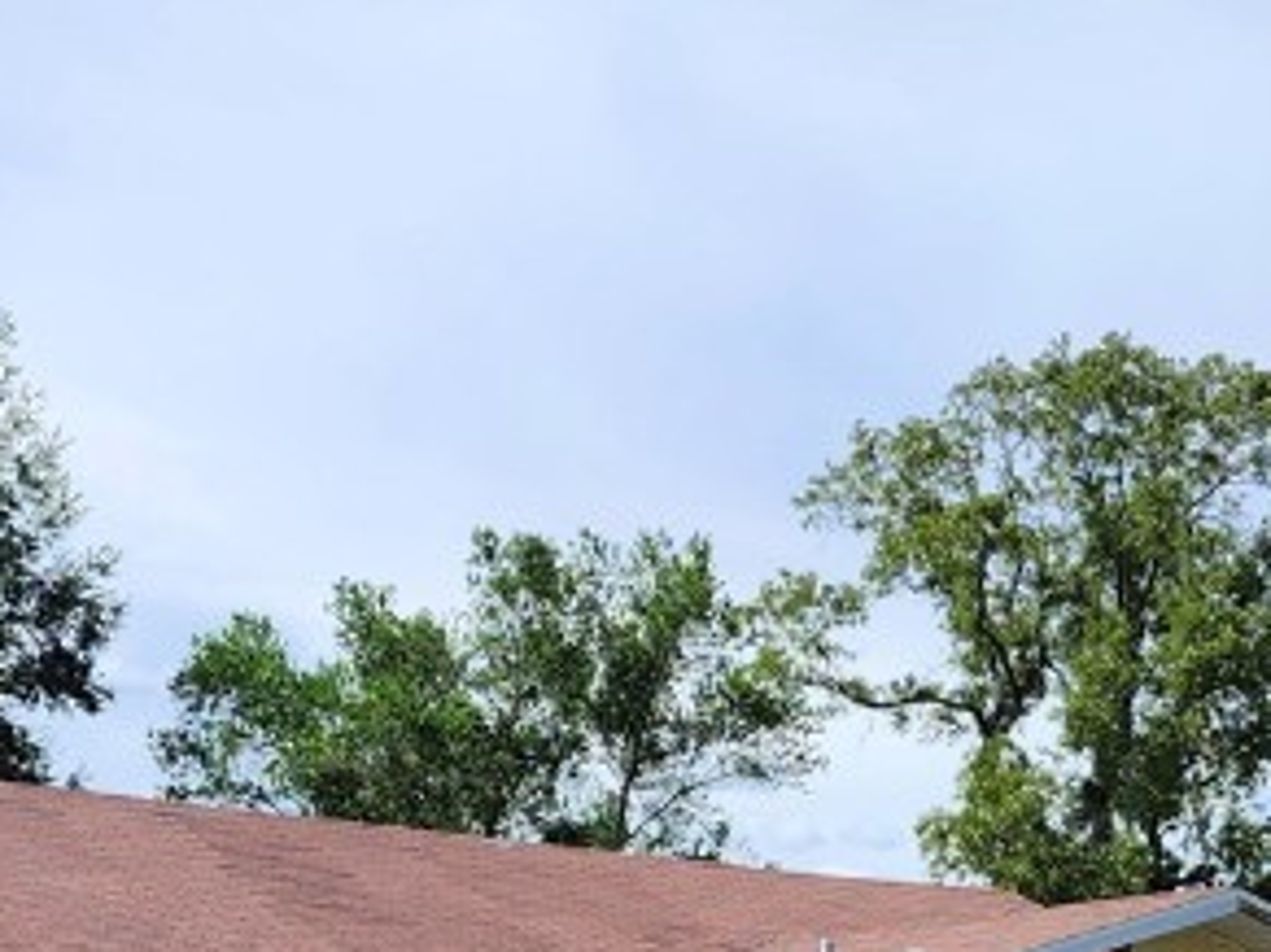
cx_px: 646
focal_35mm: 81
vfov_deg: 16.8
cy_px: 1341
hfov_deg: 24.1
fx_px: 2973
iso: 25
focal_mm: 5.54
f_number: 1.8
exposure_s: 1/1834
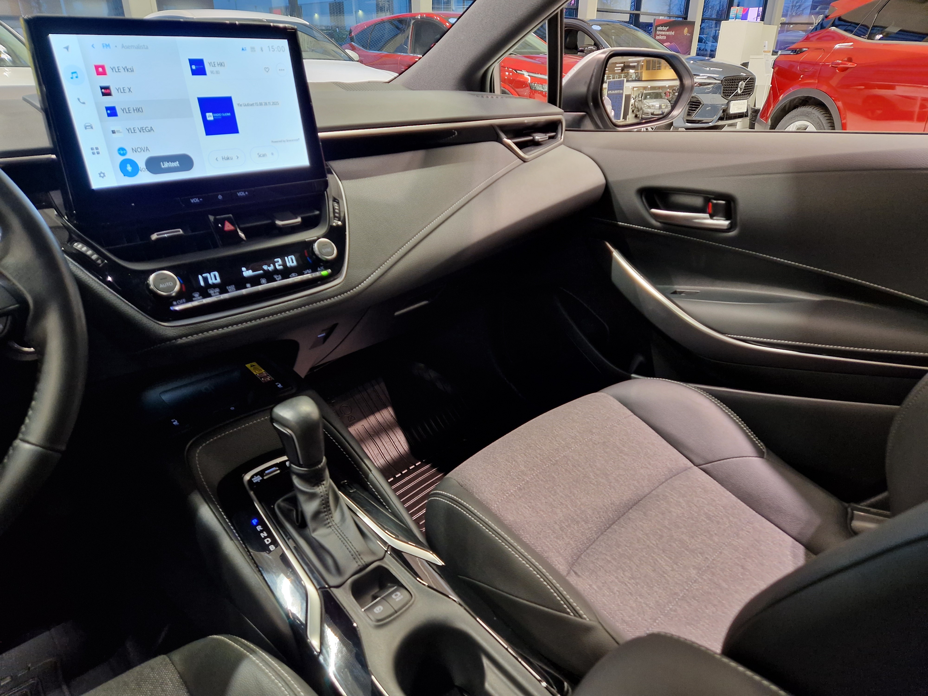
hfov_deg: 73.9
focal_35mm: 23
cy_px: 348
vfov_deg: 58.9
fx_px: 617
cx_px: 464
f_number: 1.8
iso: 250
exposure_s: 1/50
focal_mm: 5.4
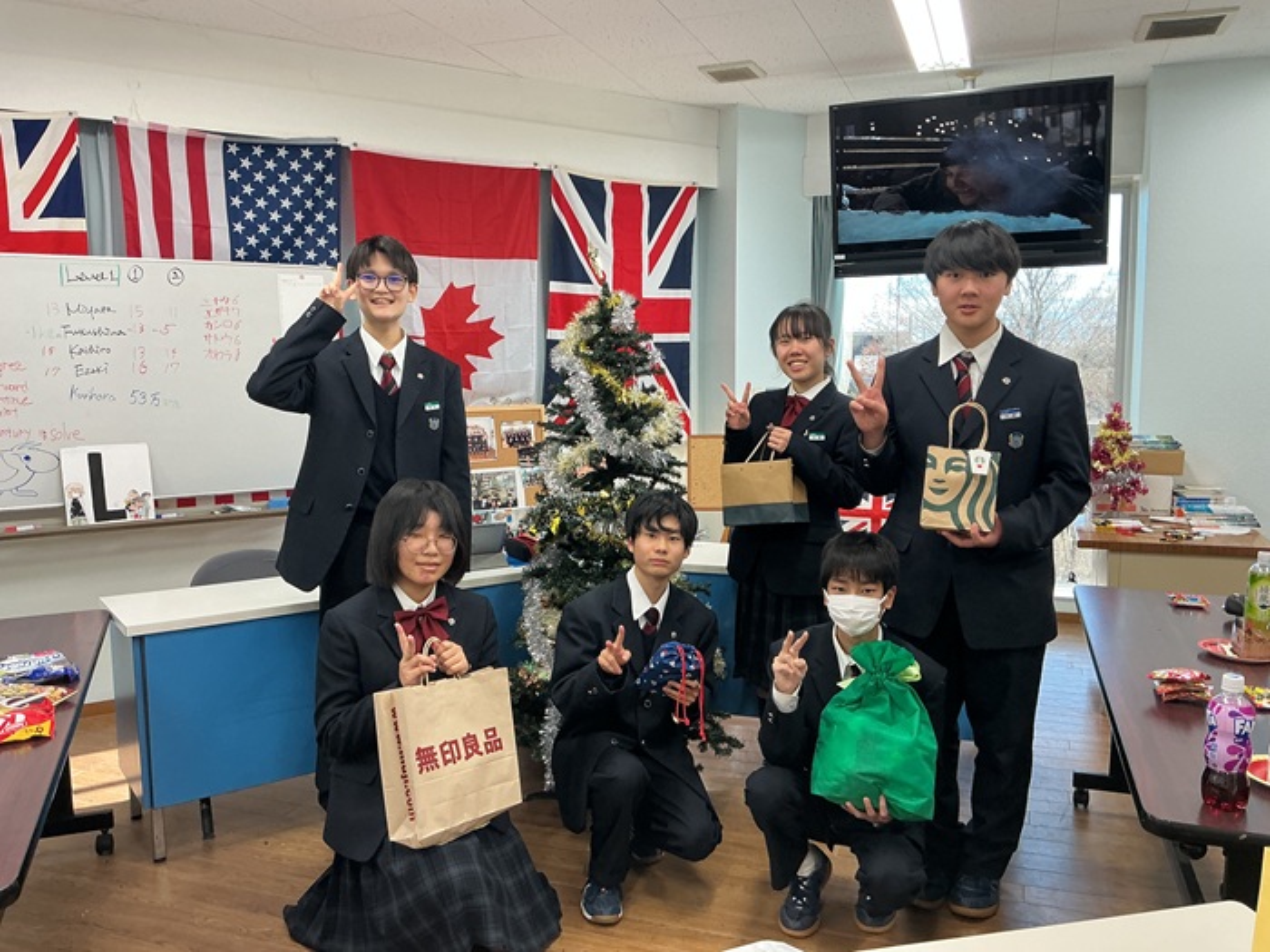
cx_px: 635
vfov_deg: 48.2
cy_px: 476
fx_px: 1064
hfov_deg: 61.7
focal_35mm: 29
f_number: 1.8
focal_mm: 3
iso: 64
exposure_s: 1/50
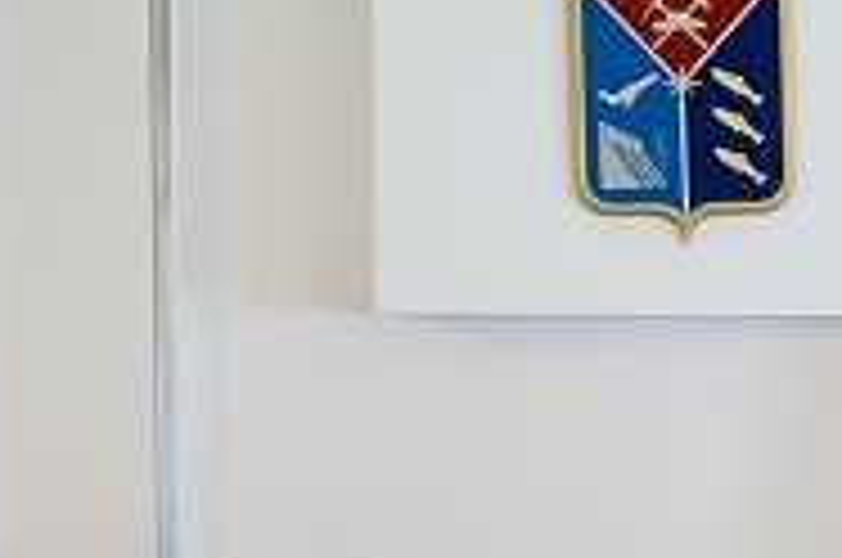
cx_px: 1679
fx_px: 3456
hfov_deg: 12.3
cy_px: 792
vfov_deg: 9.0
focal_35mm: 148
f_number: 4
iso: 1250
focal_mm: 18
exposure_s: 1/160
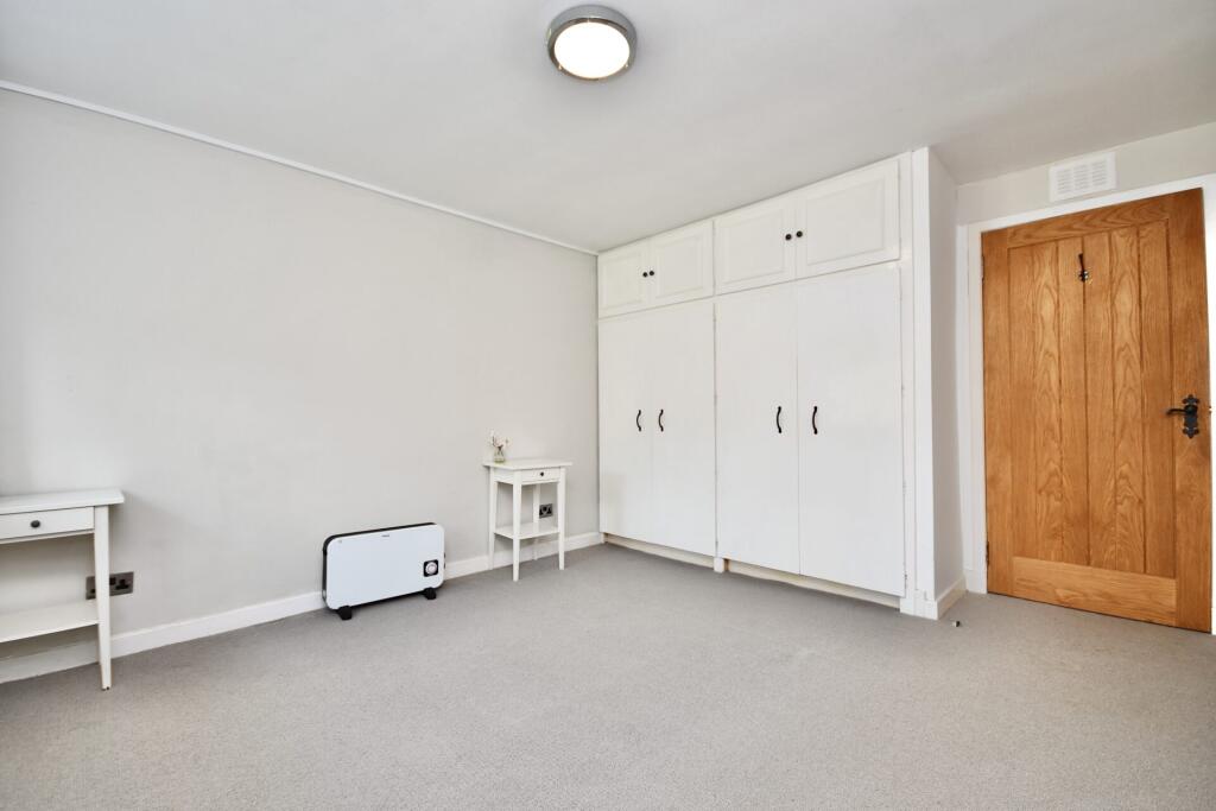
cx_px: 608
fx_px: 507
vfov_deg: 77.3
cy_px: 406
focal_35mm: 15
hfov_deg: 100.4
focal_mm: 10
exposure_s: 1/60
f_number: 4
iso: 280
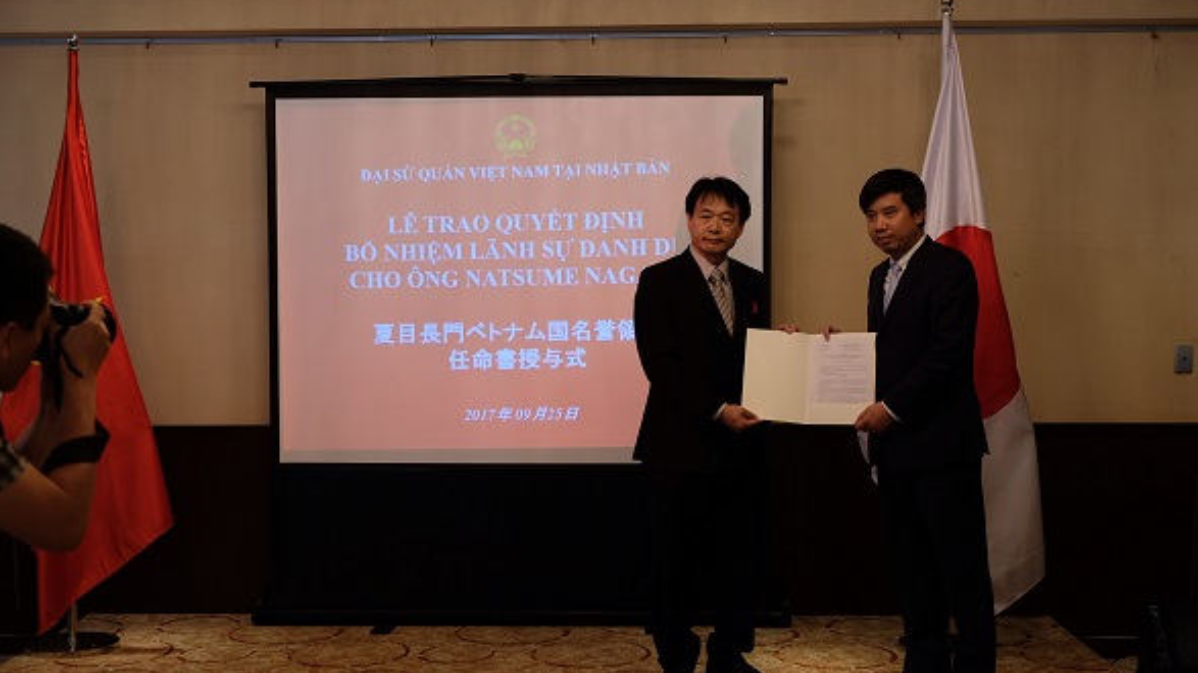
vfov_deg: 26.5
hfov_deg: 45.5
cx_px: 610
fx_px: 1429
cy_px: 365
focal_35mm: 45
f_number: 3.2
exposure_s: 1/60
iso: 500
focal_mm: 27.7
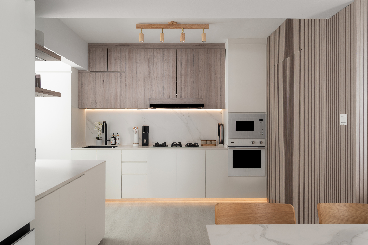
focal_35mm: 23
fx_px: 235
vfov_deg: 55.0
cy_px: 122
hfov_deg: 76.1
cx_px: 184
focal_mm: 23
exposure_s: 10
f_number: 8
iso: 100
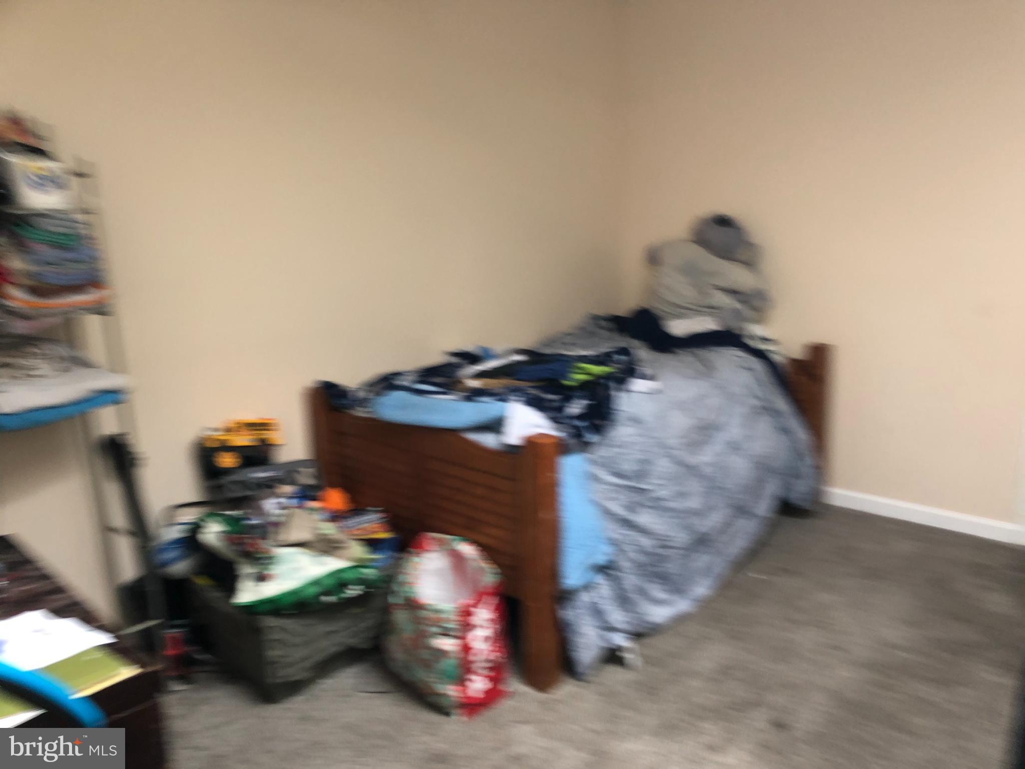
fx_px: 829
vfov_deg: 49.7
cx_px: 512
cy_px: 384
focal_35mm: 28
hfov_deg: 63.4
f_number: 1.8
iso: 40
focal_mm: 4
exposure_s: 1/24
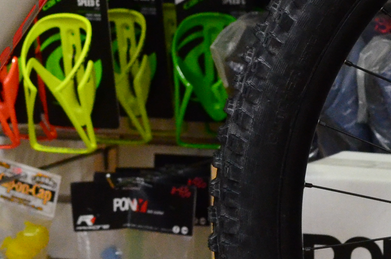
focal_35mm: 289
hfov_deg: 7.1
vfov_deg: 4.7
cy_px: -123
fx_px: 3132
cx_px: -39
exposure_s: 1/125
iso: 3200
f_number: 4.5
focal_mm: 50
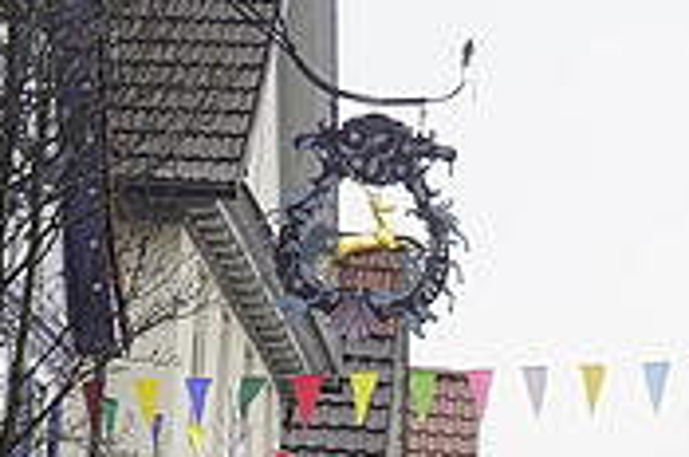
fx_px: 4719
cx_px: 1427
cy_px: 1192
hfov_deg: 7.9
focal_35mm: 247
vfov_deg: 5.3
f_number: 6.3
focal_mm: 46
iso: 100
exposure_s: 1/80
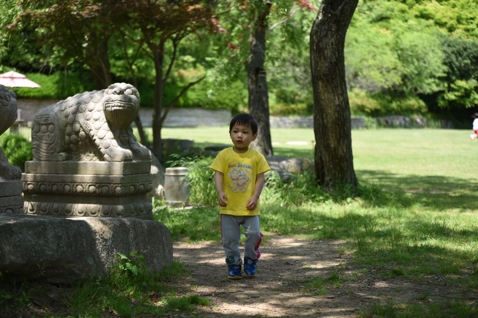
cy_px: 159
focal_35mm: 70
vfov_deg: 19.5
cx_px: 239
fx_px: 929
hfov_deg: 28.8
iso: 100
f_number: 2.8
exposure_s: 1/500
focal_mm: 70
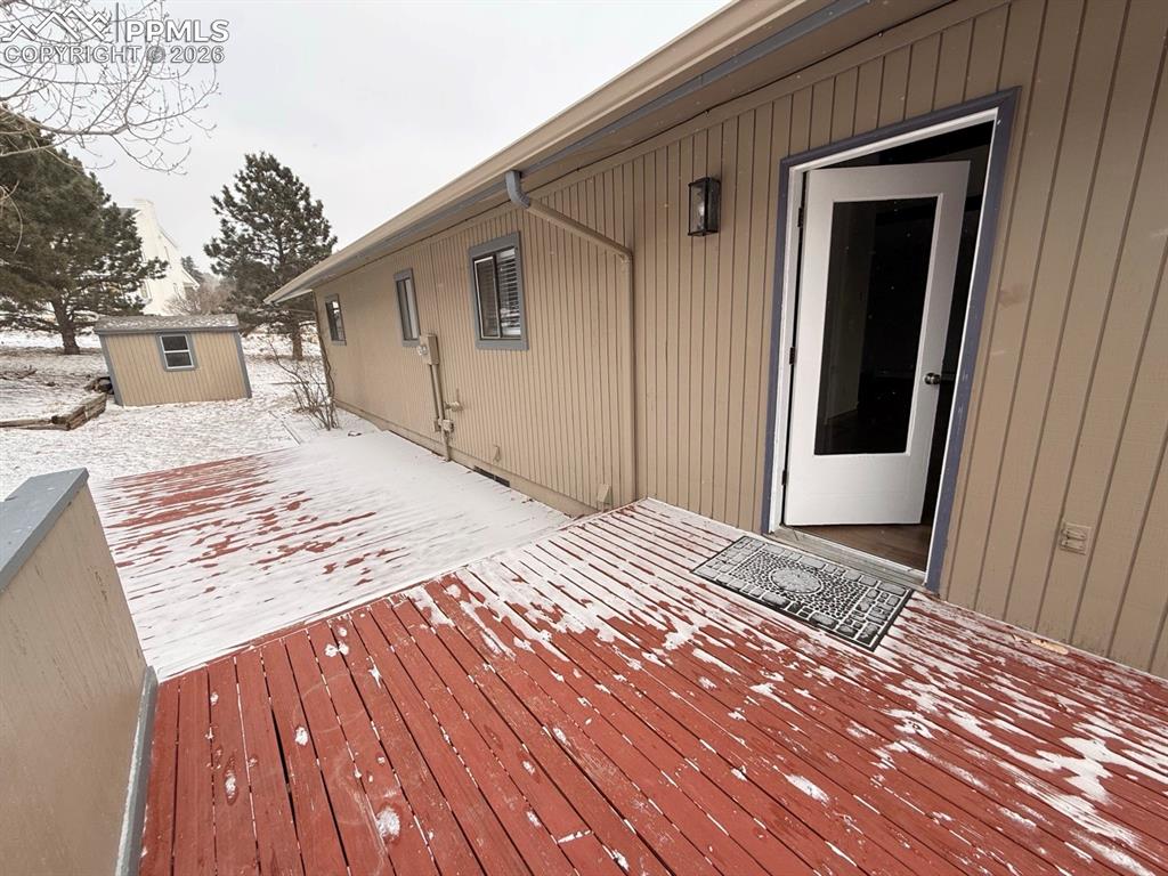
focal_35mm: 14
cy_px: 438
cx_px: 584
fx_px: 472
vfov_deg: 85.7
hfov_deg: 102.1
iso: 50
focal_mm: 2.22
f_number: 2.2
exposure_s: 1/901
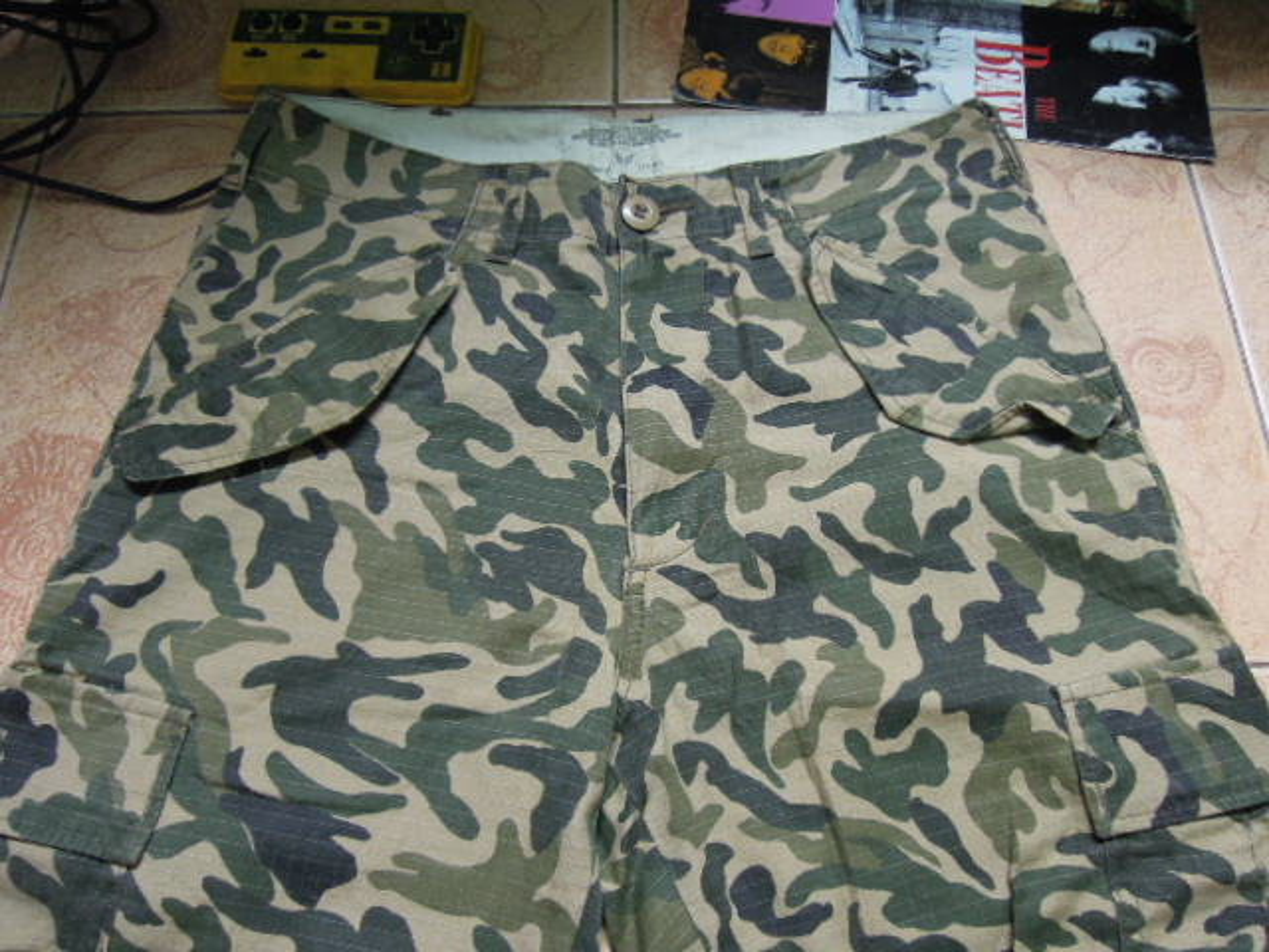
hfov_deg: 71.6
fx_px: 880
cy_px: 476
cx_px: 634
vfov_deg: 56.8
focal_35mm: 24
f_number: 2.8
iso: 500
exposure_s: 1/8
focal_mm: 4.3
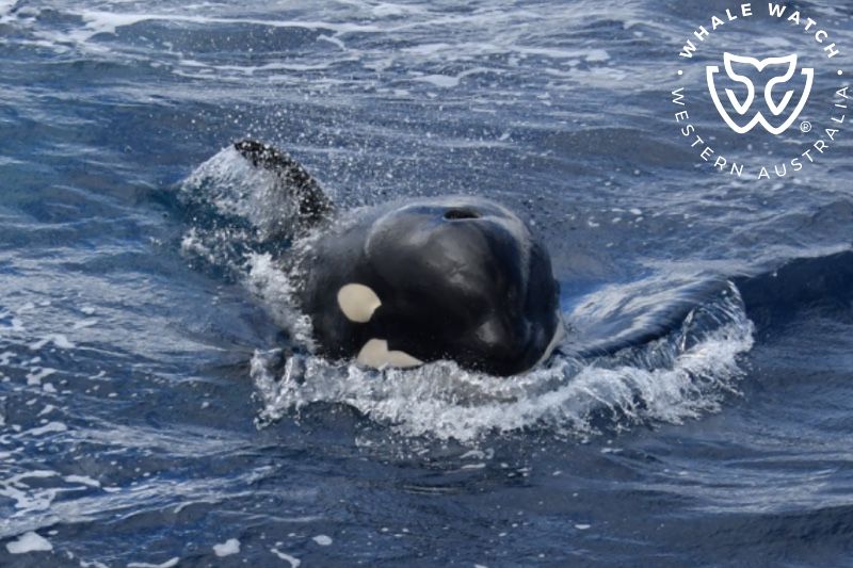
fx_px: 1421
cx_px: 426
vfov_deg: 22.6
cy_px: 284
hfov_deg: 33.4
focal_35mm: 60
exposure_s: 1/8000
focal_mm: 60
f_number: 4.5
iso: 900
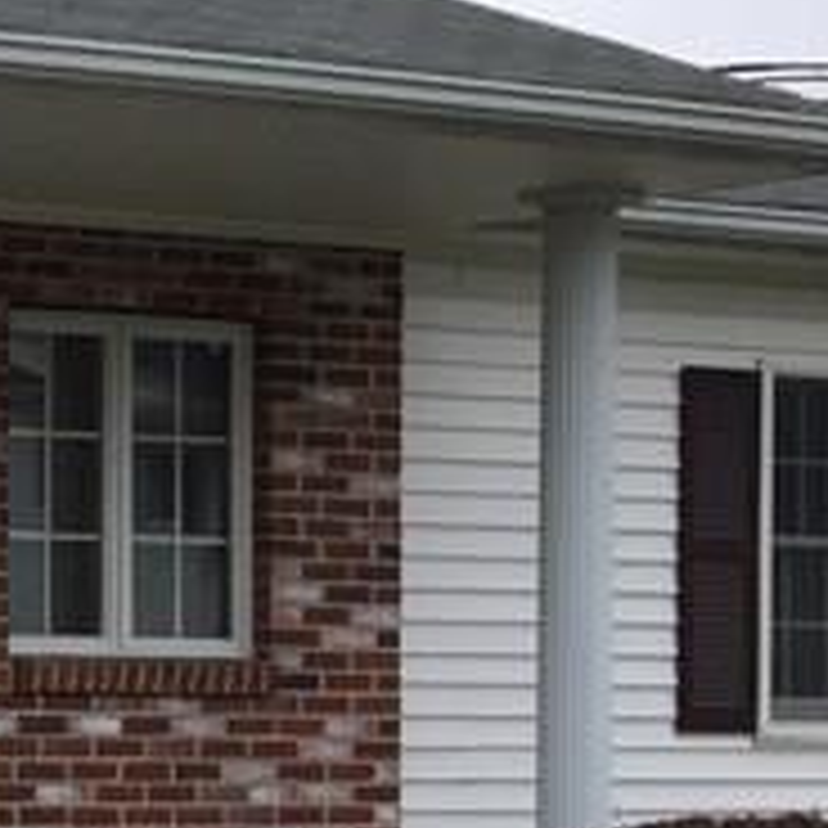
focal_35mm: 143
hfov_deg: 10.3
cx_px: -1287
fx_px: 3870
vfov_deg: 12.0
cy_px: 900
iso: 32
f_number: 2.2
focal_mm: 4.15
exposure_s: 1/1276
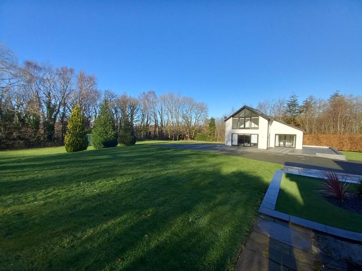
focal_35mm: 13
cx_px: 181
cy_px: 136
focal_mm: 1.13
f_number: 2.2
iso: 40
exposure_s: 1/417
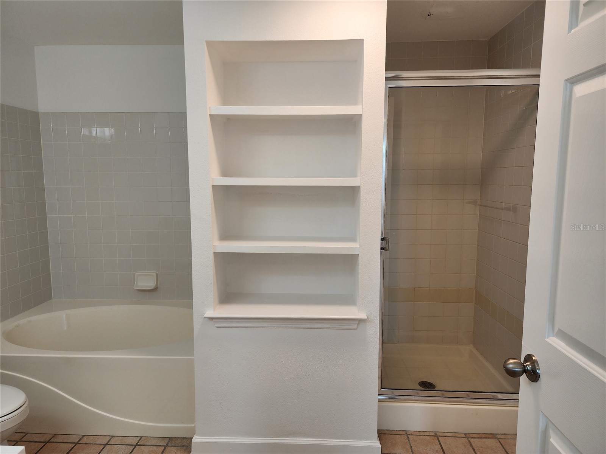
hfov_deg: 73.9
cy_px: 227
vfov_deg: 58.9
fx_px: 403
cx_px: 303
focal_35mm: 23
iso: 64
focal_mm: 6.4
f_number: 1.8
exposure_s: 1/120
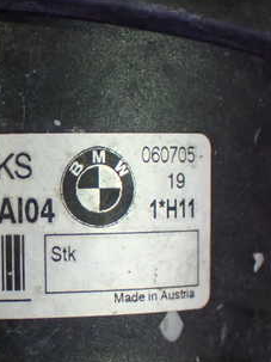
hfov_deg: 15.4
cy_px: 214
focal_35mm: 93
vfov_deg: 21.1
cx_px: -38
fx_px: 971
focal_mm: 8.4
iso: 1250
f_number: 3.1
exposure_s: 1/50
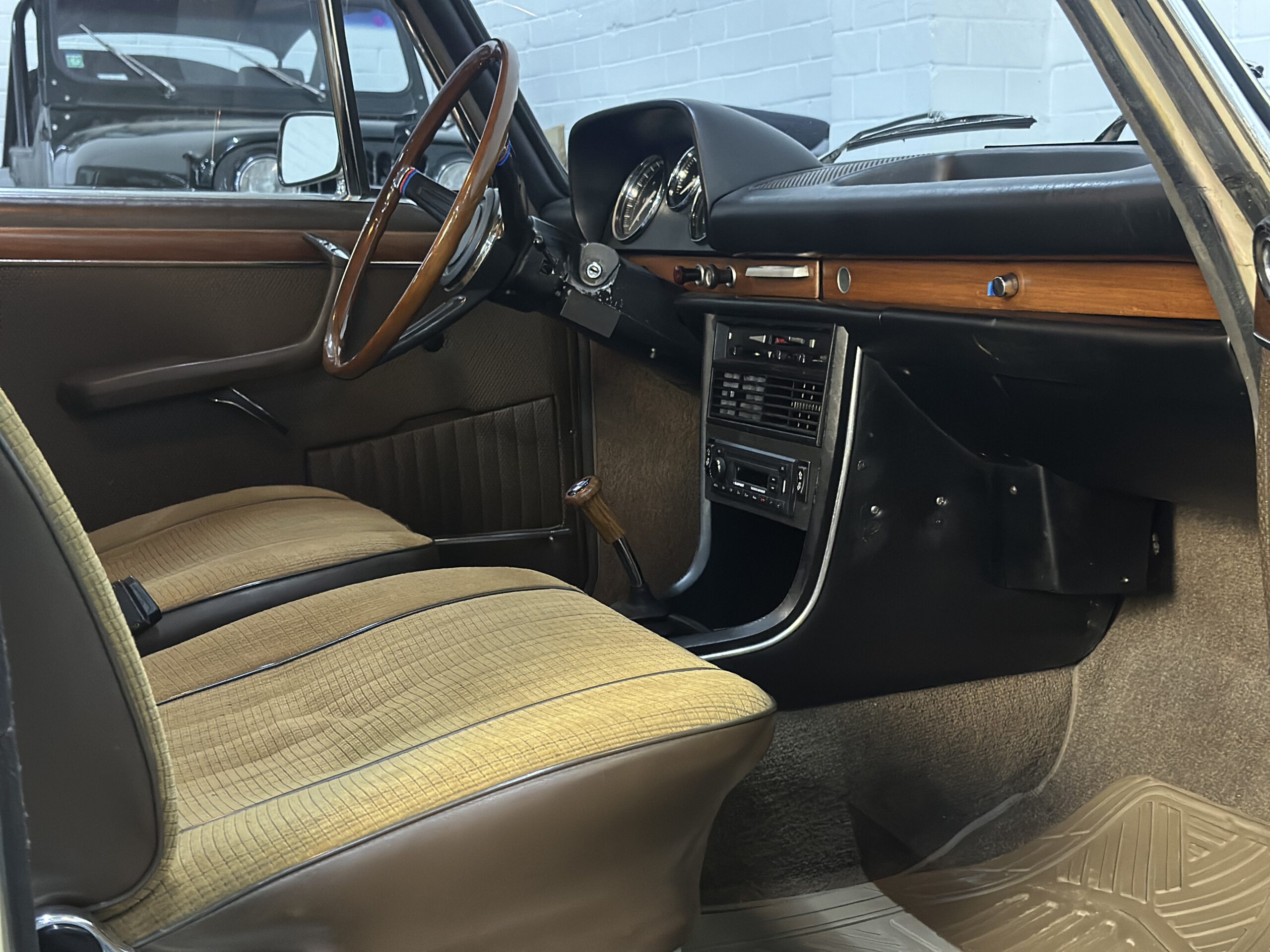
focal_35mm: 48
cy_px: 476
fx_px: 1761
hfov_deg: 39.7
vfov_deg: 30.3
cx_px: 635
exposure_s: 1/25
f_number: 1.78
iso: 640
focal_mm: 6.86
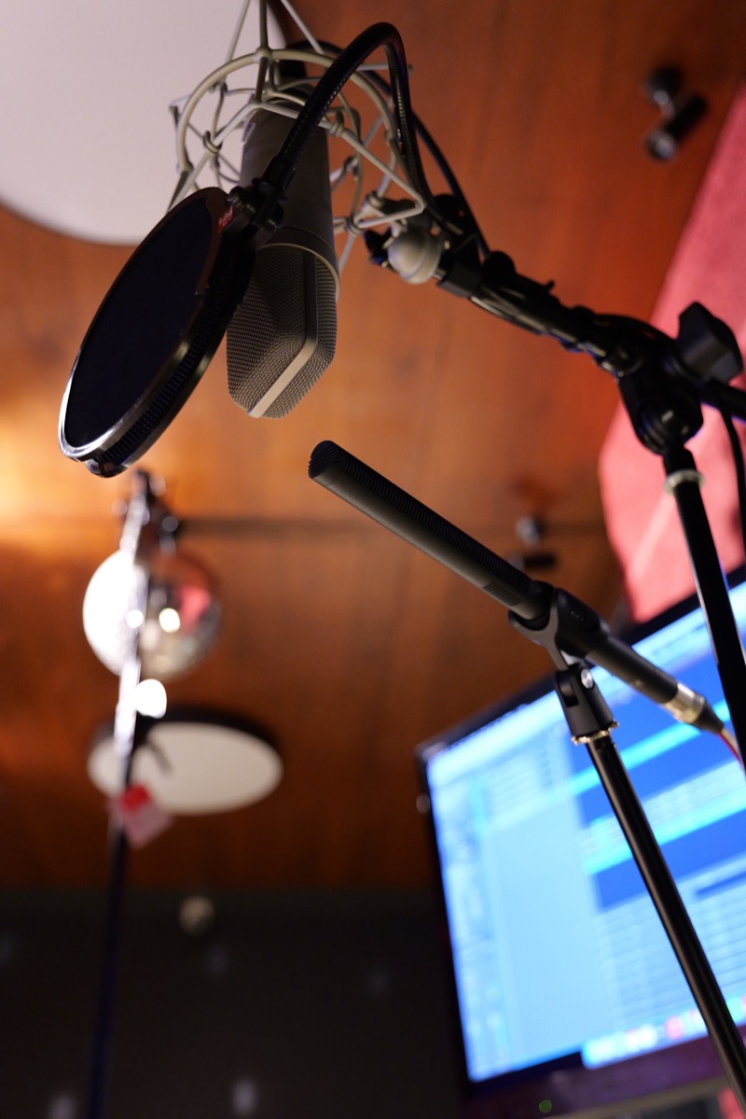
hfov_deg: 36.0
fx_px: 1149
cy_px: 560
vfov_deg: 51.9
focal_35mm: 37
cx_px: 373
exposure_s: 1/50
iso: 6400
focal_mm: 37
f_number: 4
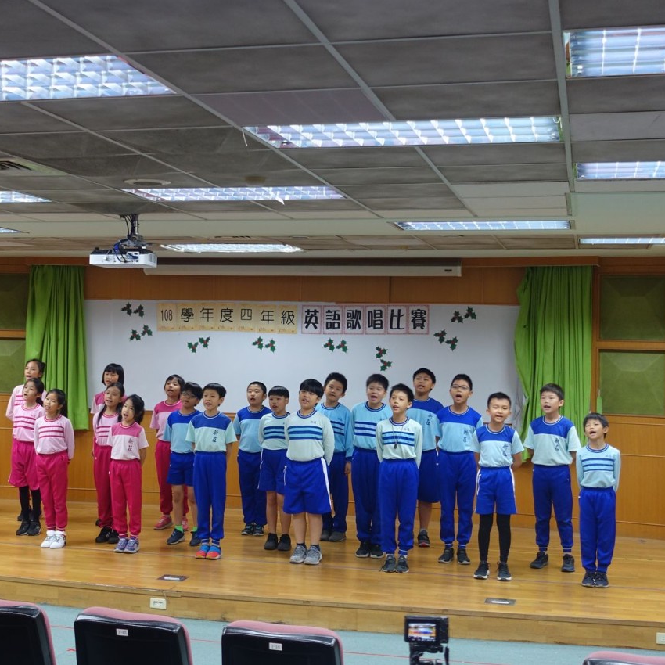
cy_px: 332
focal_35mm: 55
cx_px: 234
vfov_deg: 31.1
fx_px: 1195
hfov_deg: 30.9
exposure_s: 1/50
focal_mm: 15.94
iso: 320
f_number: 2.8
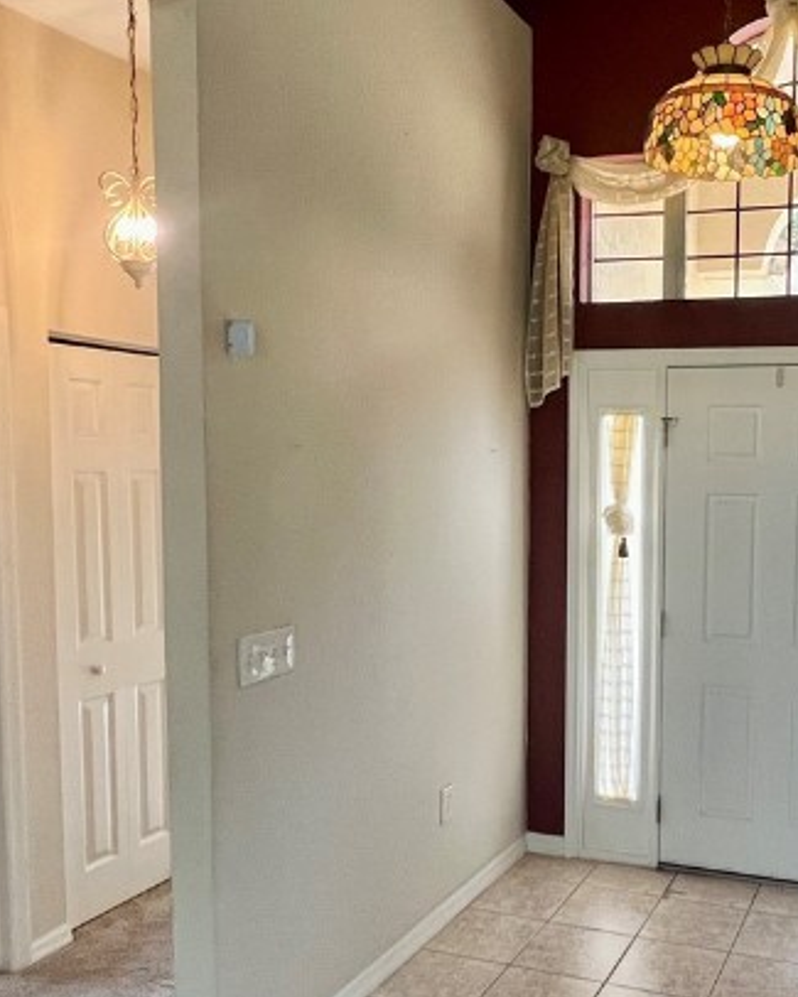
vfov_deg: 55.6
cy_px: 545
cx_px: 629
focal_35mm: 32
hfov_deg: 43.8
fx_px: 944
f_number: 1.8
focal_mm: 1.57
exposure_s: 1/120
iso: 200
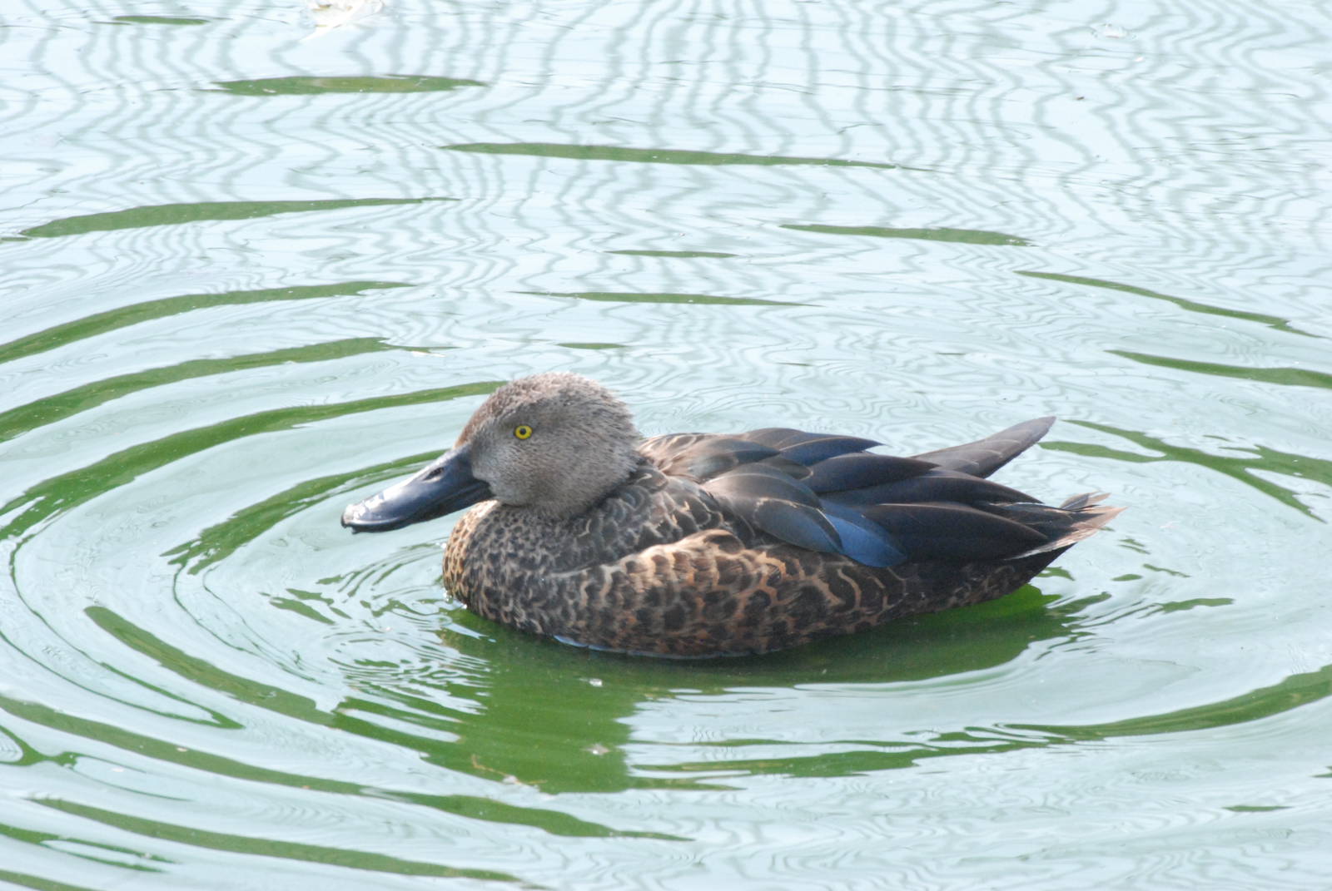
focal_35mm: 450
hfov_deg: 4.6
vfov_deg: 3.1
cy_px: 446
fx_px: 16670
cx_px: 666
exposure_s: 1/160
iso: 1600
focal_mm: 300
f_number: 22
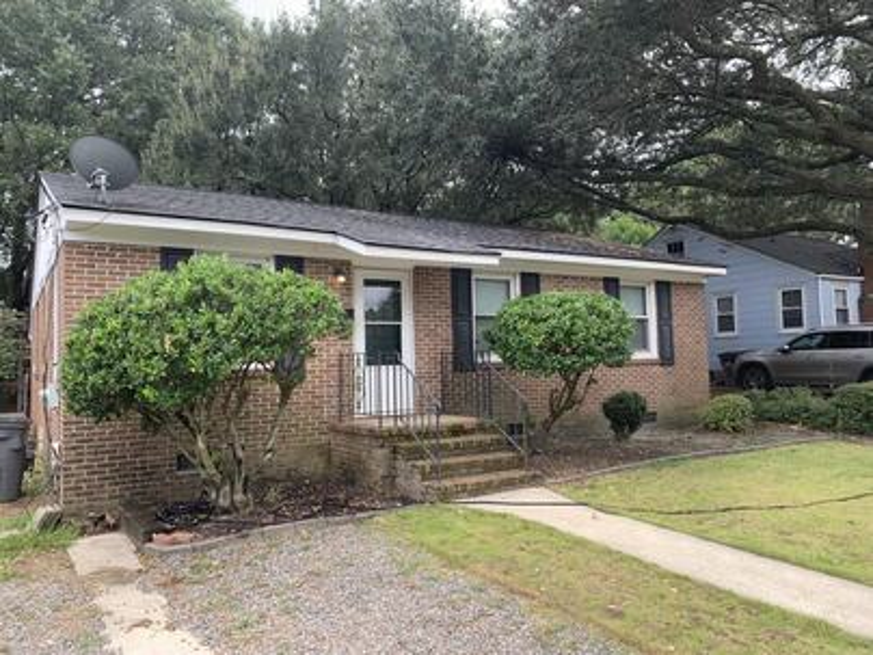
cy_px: 328
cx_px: 436
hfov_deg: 67.3
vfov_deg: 53.1
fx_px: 656
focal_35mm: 26
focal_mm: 4.25
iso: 25
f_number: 1.8
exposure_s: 1/177
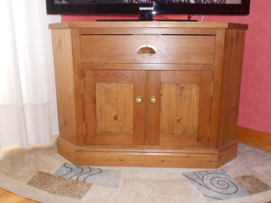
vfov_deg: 44.2
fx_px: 251
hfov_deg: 56.8
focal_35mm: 32
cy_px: 102
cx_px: 136
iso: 200
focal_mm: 5.8
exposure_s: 1/30
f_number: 3.6
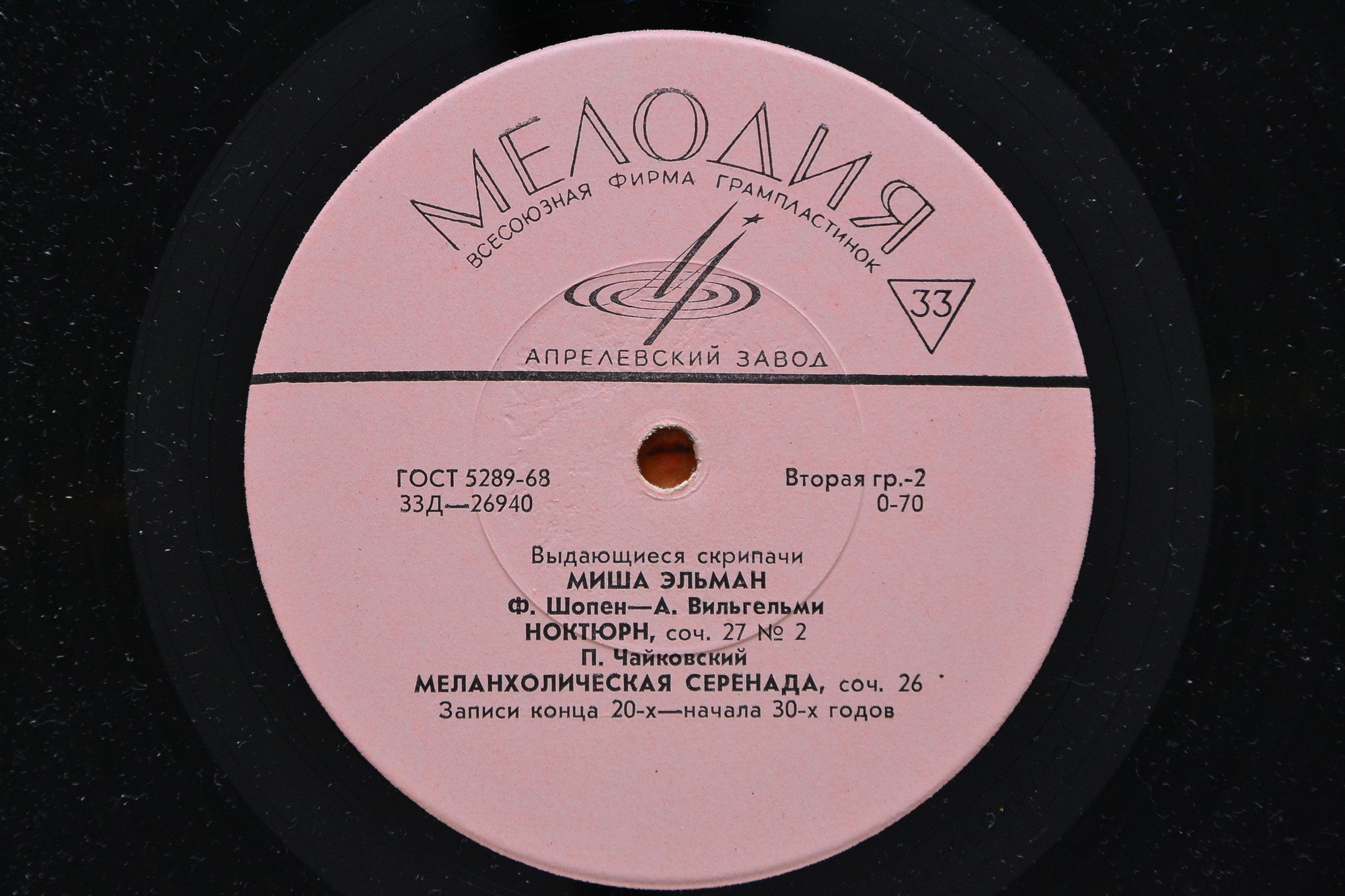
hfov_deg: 17.1
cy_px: 448
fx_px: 4483
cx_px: 672
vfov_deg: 11.4
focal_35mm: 120
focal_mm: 80
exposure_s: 1/200
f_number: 7.1
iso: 1600
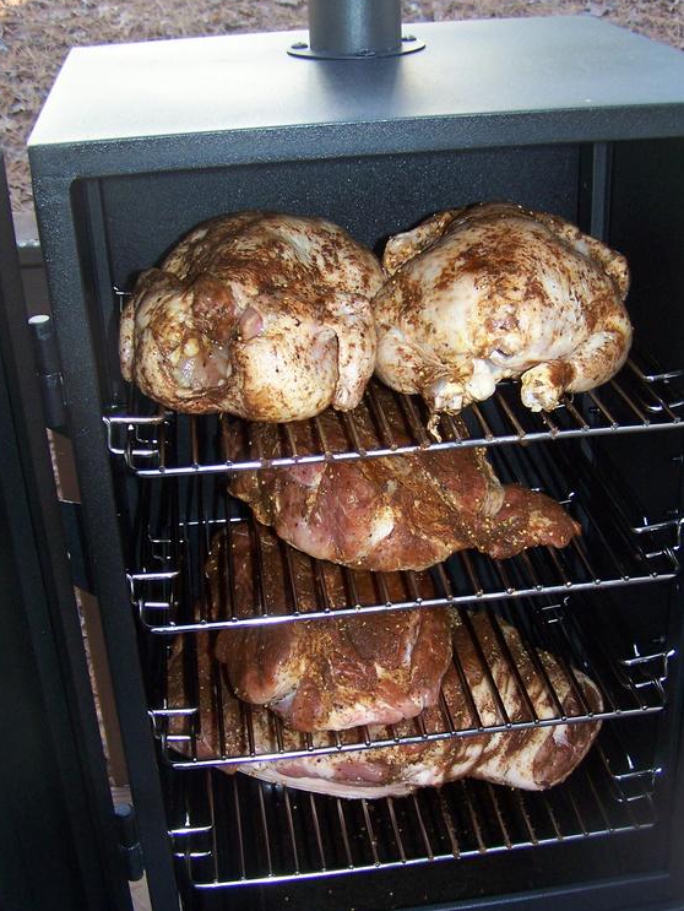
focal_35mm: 46
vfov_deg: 41.1
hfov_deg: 31.5
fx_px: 1211
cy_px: 519
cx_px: 397
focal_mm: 6.3
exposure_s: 1/60
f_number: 2.8
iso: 140
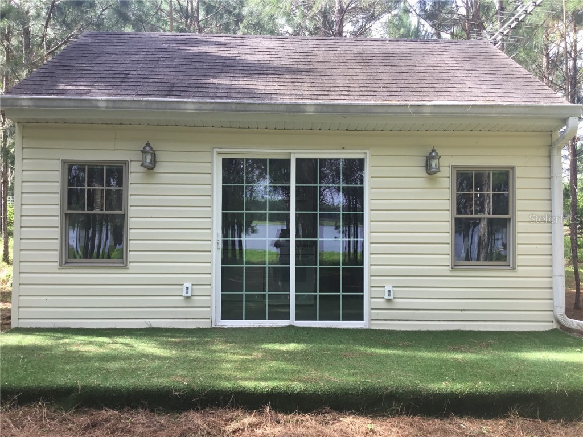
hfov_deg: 58.4
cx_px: 292
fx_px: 522
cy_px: 218
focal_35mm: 31
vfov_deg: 45.4
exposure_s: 1/160
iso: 25
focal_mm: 3.3
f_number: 2.4
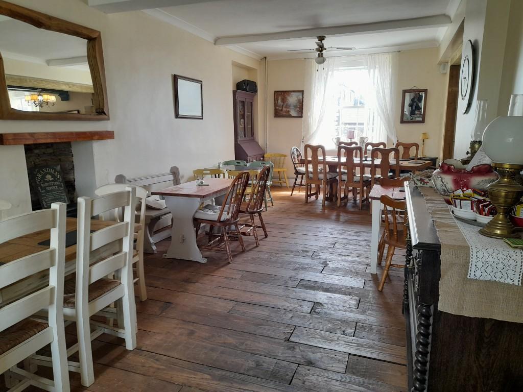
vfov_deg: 54.9
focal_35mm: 25
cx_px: 262
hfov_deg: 69.4
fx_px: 378
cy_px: 196
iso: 125
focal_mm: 4.6
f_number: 2
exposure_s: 1/50
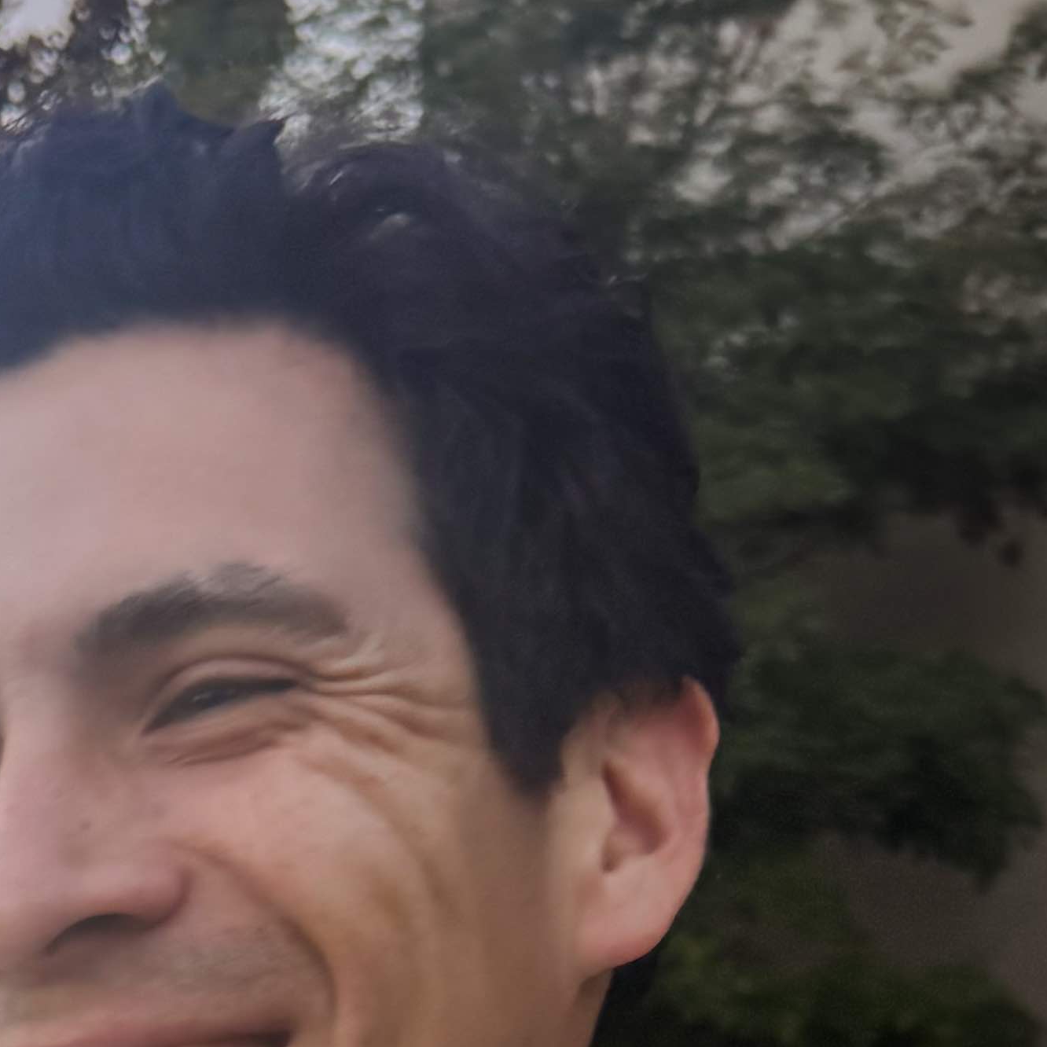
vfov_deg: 16.7
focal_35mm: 91
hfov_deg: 18.6
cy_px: 1714
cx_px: -7
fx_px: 3114
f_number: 1.8
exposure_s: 1/120
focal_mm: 6.76
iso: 64
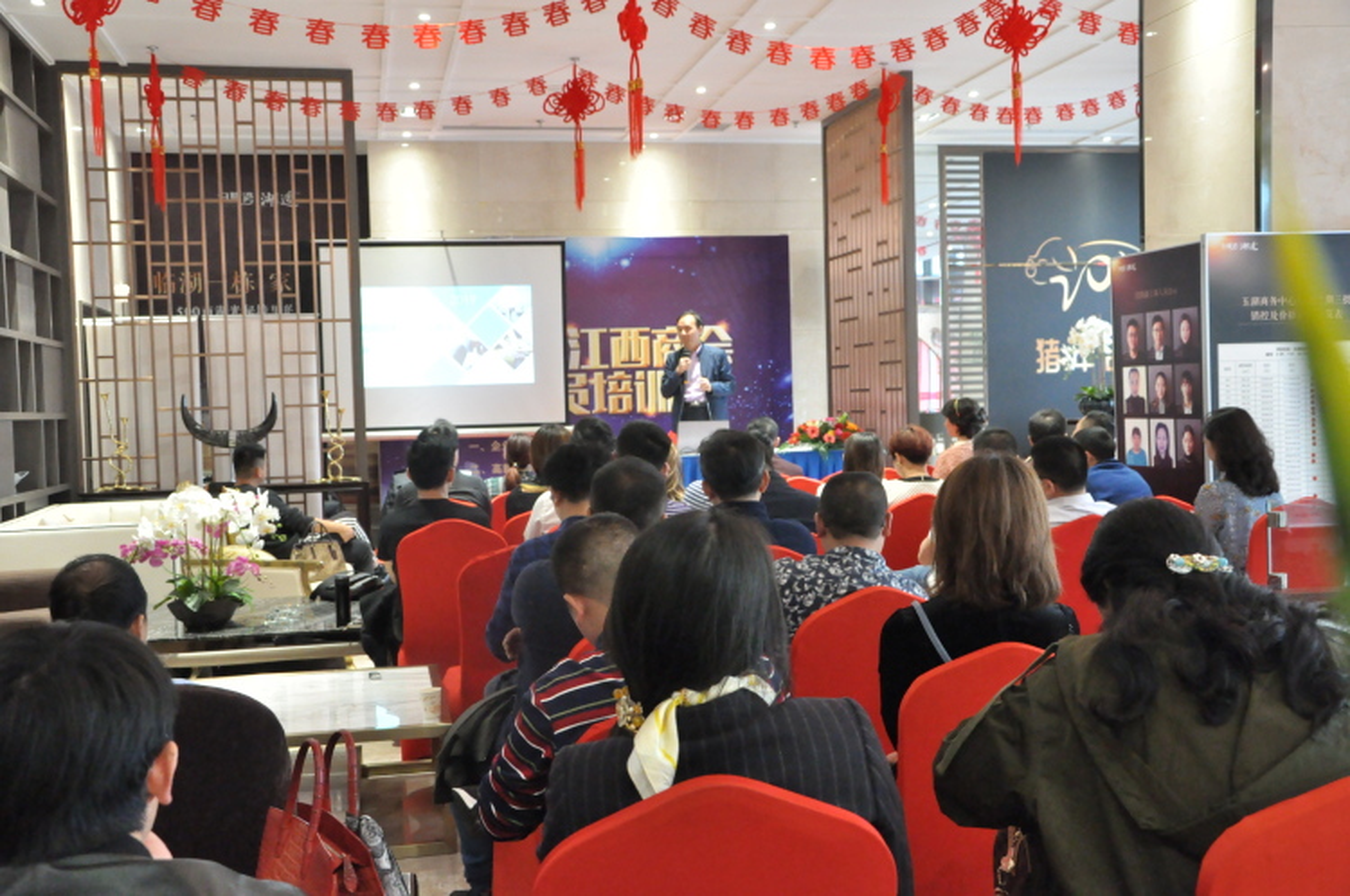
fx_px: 1461
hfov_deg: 49.6
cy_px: 448
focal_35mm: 39
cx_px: 675
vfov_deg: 34.1
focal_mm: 26
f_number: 6.3
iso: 2800
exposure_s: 1/80
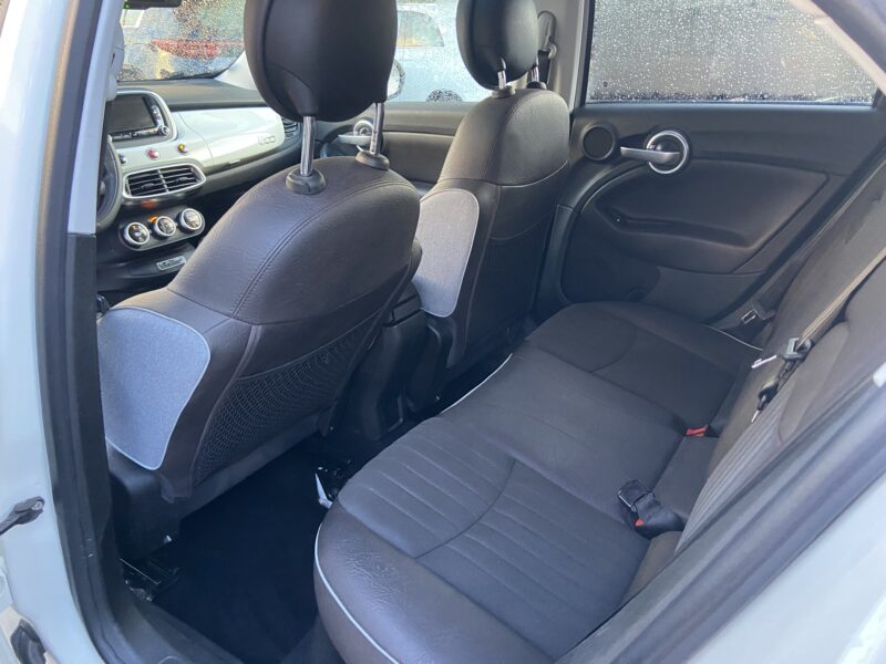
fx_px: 665
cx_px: 443
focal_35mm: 26
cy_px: 332
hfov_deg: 67.3
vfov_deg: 53.1
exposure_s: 1/41
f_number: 1.8
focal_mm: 4.25
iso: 500
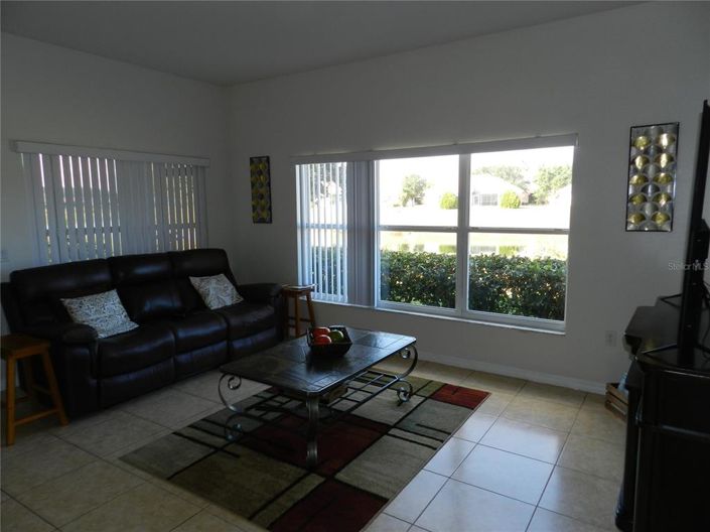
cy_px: 266
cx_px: 355
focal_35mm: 23
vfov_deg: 58.8
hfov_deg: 74.0
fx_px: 472
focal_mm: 4
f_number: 3.4
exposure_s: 1/160
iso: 160
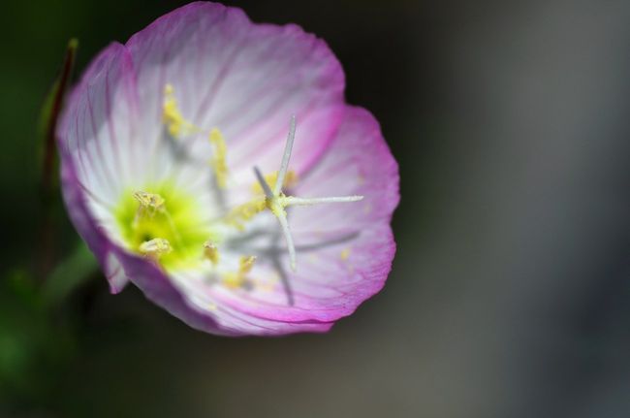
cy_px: 209
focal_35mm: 135
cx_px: 315
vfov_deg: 10.1
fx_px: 2358
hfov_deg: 15.2
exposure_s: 1/3200
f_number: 4
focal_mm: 90
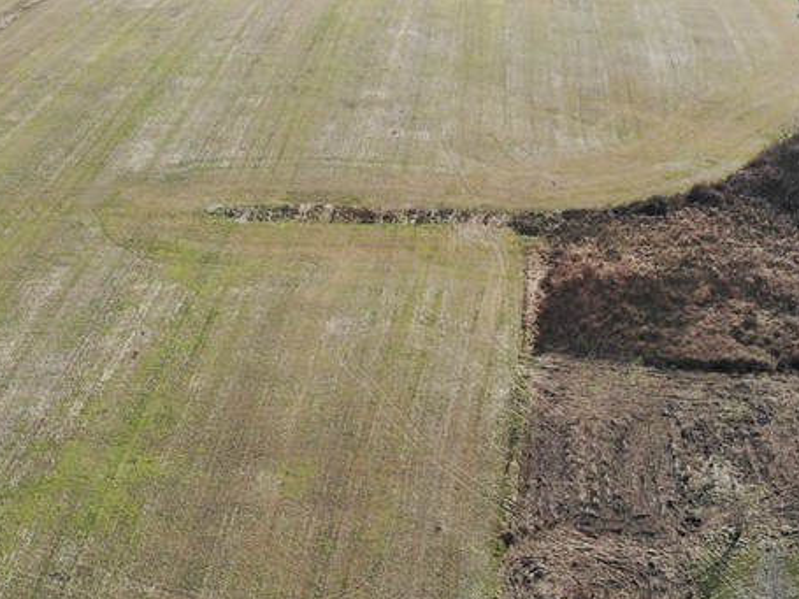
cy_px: 138
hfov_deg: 35.4
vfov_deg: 26.6
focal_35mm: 54
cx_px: 497
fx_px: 1246
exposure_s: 1/975
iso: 101
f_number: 2.8
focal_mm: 4.5
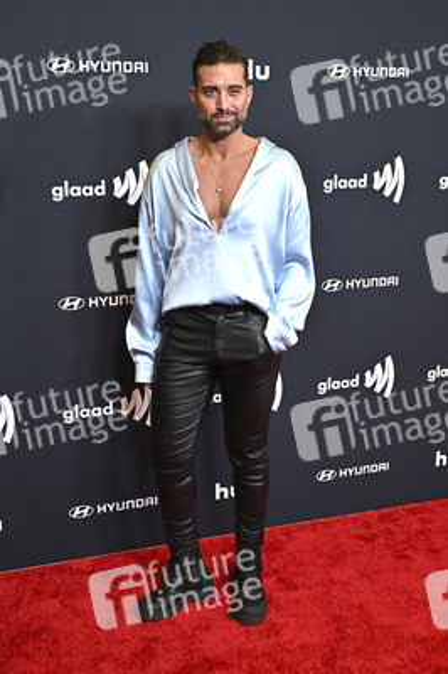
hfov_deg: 31.8
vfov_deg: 46.4
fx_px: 785
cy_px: 337
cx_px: 224
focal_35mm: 42
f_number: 5.6
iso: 4000
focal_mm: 42
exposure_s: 1/250
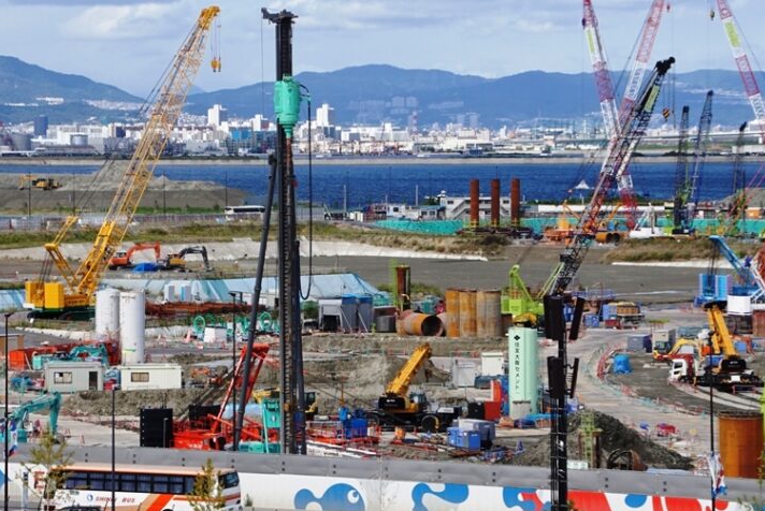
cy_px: 264
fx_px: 3211
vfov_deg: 9.1
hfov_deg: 13.6
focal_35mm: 151
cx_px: 342
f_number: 8
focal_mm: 70
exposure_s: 1/320
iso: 100
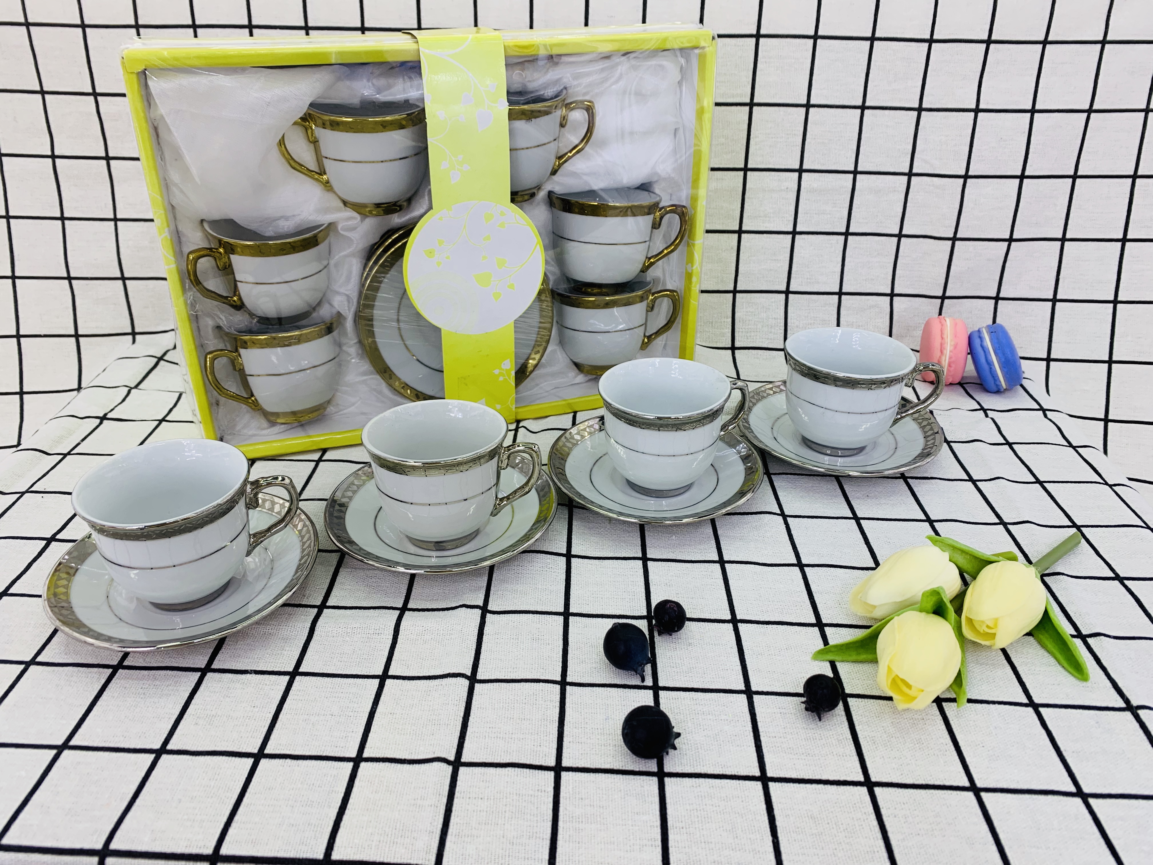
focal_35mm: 26
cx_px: 576
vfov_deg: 53.1
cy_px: 432
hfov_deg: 67.3
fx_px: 866
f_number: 1.8
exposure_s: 1/122
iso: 40
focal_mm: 4.25
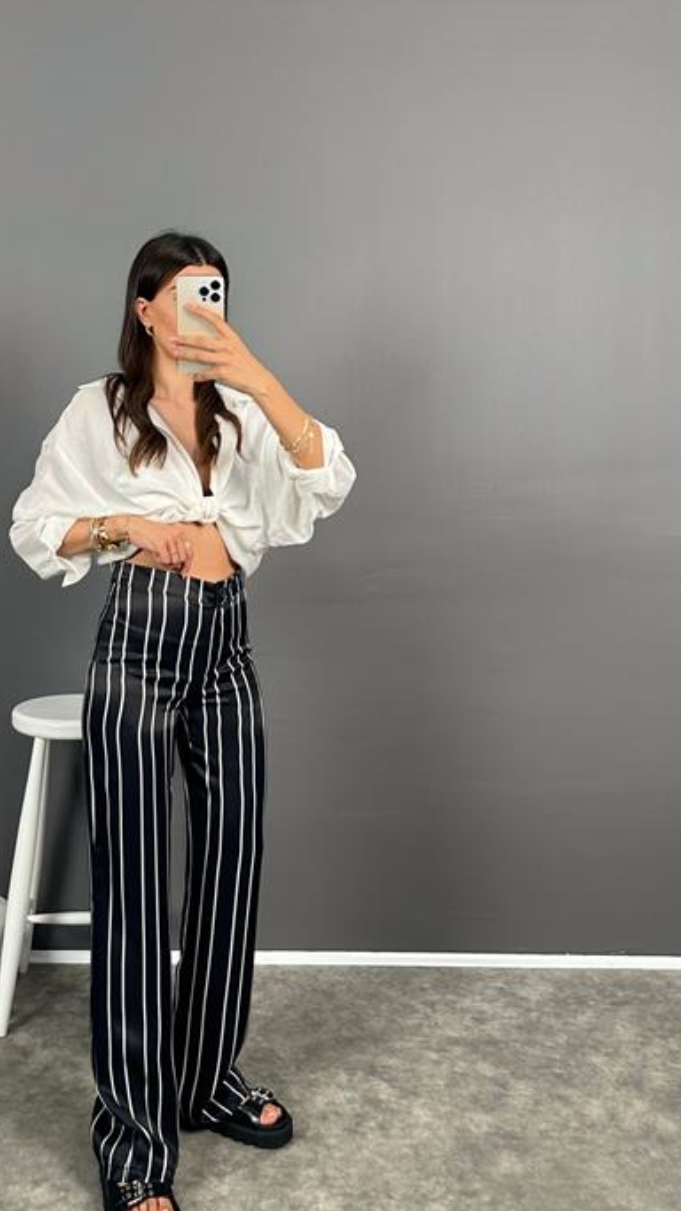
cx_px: 231
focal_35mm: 36
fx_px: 1156
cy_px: 520
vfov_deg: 55.1
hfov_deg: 32.6
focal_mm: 6.86
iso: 160
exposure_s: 1/121
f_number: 1.78
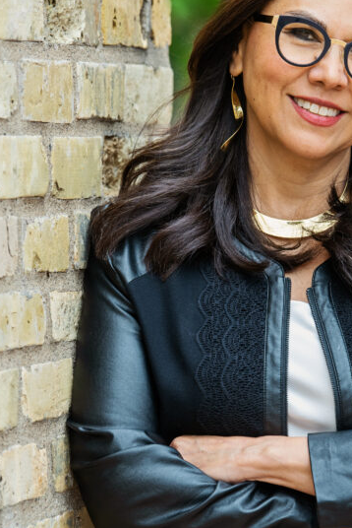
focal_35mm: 347
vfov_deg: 5.9
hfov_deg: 4.0
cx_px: 310
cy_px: 288
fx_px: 5082
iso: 200
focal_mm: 155
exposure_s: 1/320
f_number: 4
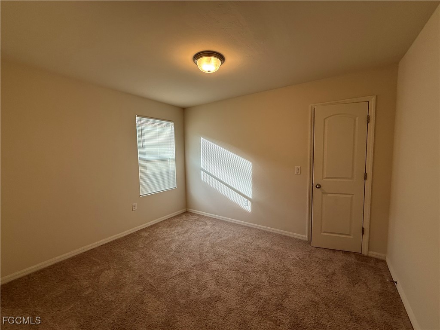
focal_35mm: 14
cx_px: 220
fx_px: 178
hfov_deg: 102.1
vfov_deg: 85.7
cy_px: 165
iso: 80
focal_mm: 2.22
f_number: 2.2
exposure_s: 1/120
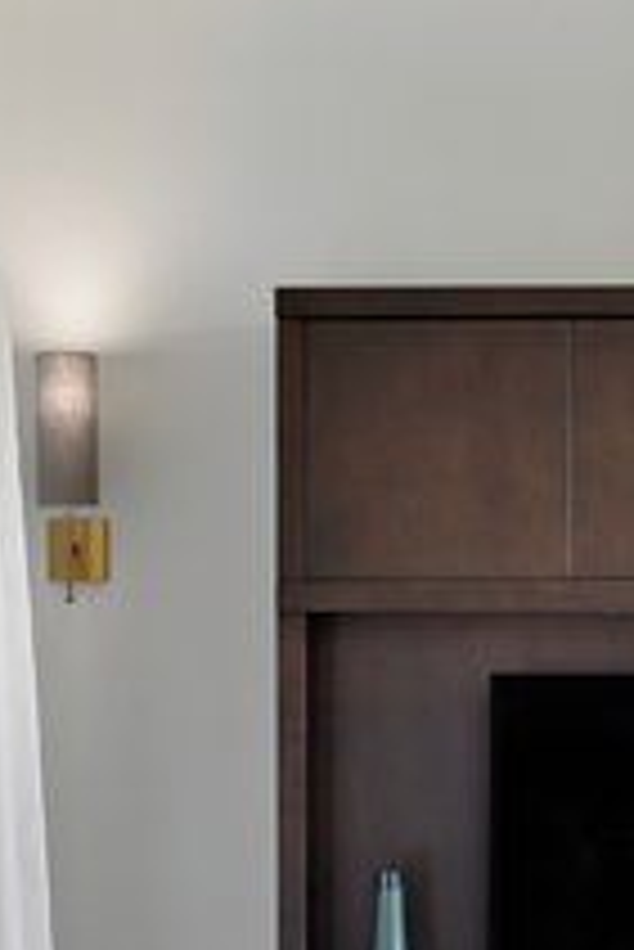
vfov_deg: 18.4
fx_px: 2901
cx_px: 674
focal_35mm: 110
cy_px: 729
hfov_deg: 12.3
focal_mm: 29
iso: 200
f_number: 16
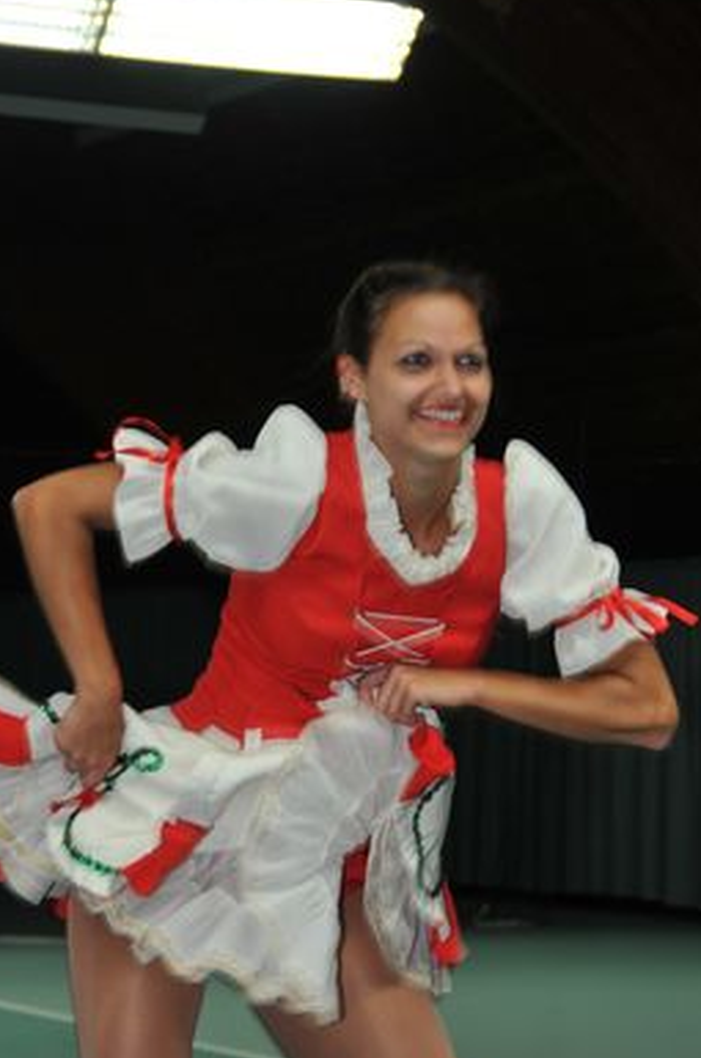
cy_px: 558
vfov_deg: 17.5
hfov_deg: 11.7
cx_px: 385
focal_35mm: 117
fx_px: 3433
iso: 500
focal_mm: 60
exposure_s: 1/60
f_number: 5.6
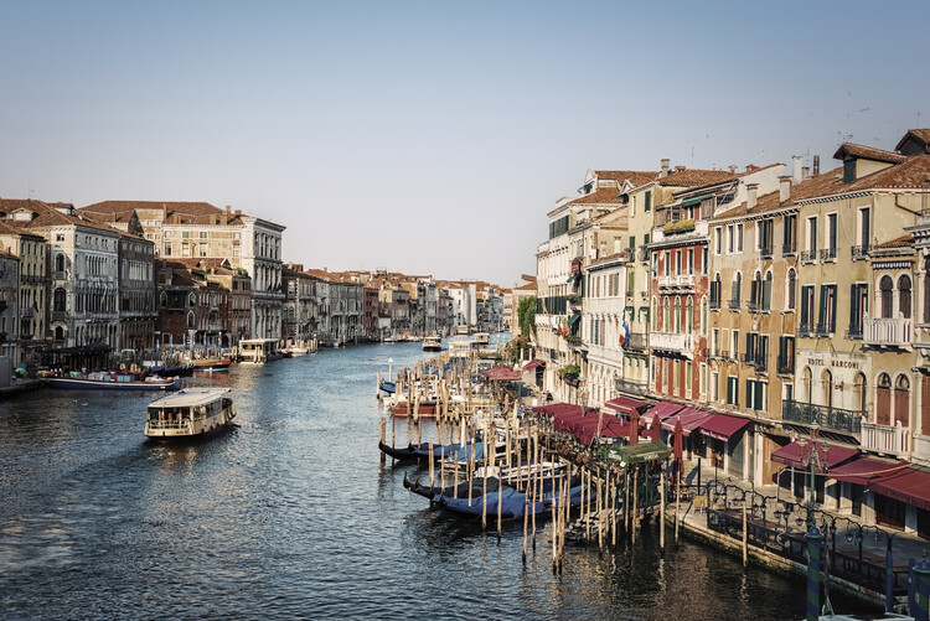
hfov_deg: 41.1
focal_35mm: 48
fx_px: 1241
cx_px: 465
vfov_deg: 28.1
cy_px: 310
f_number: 5.6
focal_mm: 48
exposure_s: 1/125
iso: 64
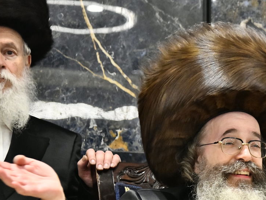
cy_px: 157
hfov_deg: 9.1
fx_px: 1660
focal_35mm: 216
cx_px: 242
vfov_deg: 6.9
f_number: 5.6
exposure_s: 1/250
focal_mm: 116
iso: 5000
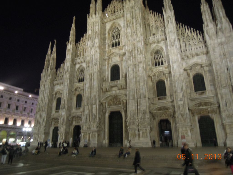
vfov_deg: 56.8
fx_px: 162
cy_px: 88
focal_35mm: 24
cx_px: 116
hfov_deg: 71.6
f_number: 2.8
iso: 400
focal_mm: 4.3
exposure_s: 1/13
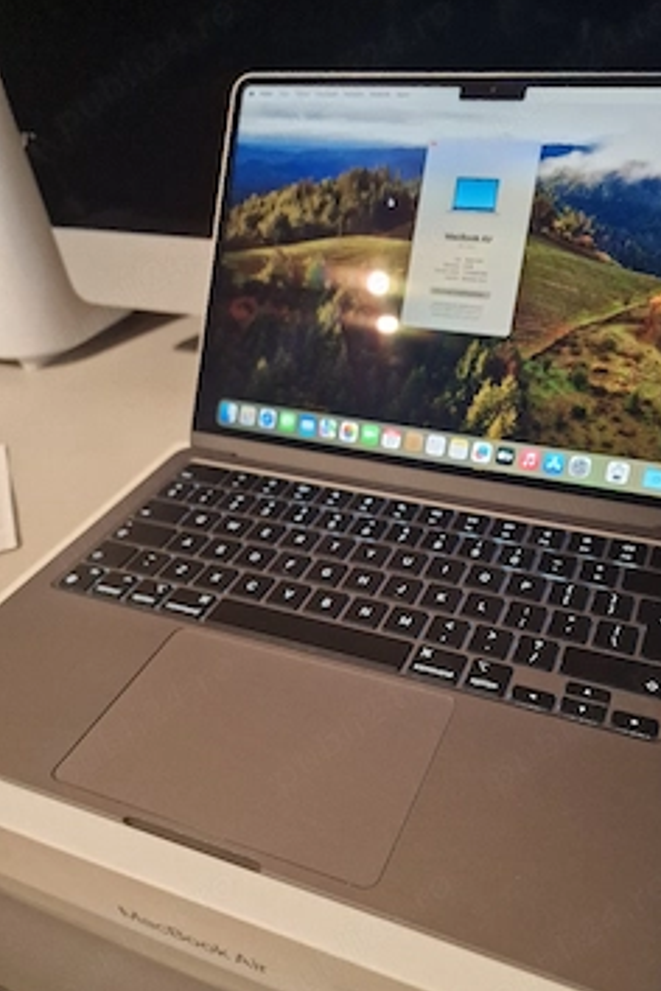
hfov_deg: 47.4
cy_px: 537
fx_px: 744
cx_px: 417
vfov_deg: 67.3
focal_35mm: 27
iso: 800
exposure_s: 1/100
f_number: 1.8
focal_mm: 6.4
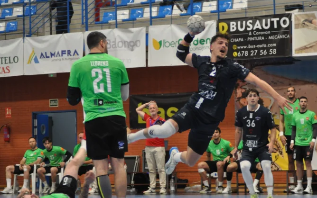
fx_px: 1137
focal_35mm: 132
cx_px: 182
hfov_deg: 15.9
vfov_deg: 10.0
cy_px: 107
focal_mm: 75
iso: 1800
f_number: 4
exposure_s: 1/250
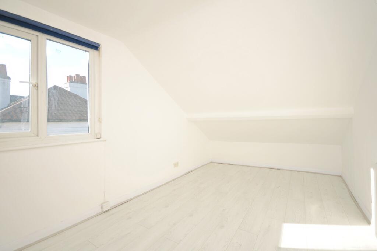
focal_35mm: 15
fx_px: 157
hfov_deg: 100.4
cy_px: 126
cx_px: 188
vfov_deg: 77.2
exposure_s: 1/250
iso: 200
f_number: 8
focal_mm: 10
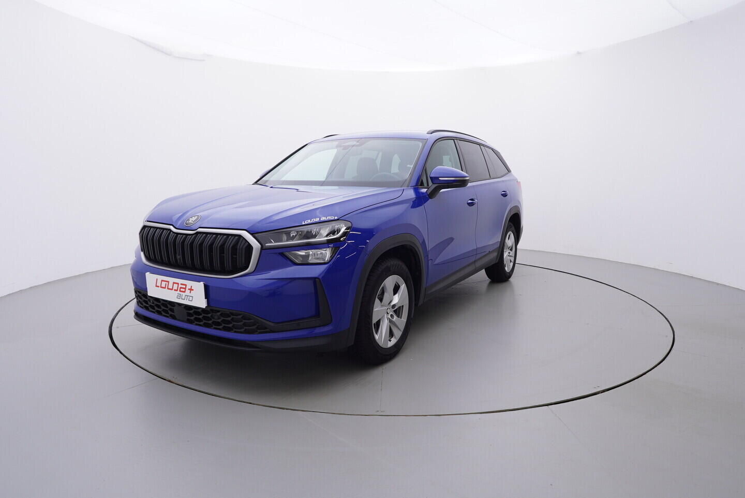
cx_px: 372
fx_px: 466
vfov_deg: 56.2
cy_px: 249
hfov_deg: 77.3
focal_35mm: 22
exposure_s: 1/80
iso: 200
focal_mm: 15
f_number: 5
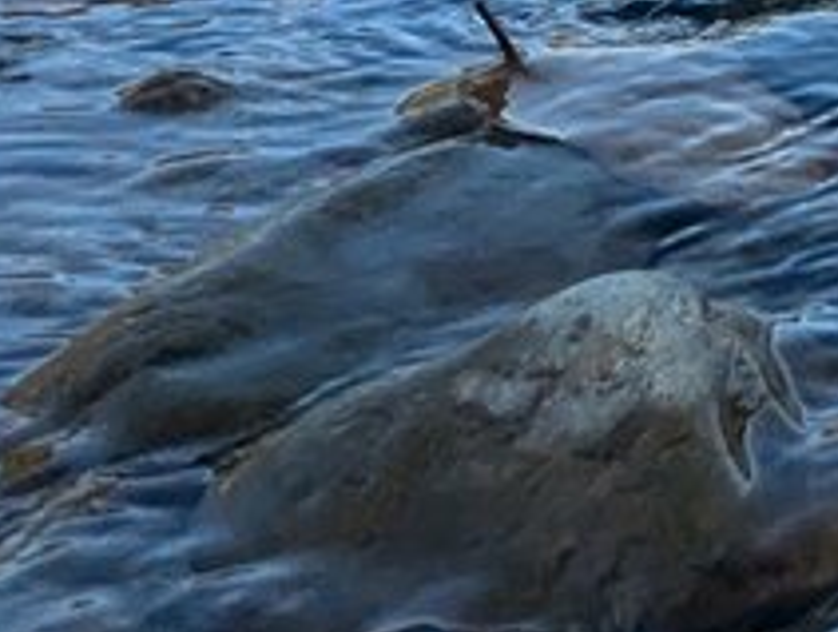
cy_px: -417
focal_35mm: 97
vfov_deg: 14.0
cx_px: 1442
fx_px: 2352
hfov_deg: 17.1
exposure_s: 1/857
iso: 51
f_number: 2.2
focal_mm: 2.35
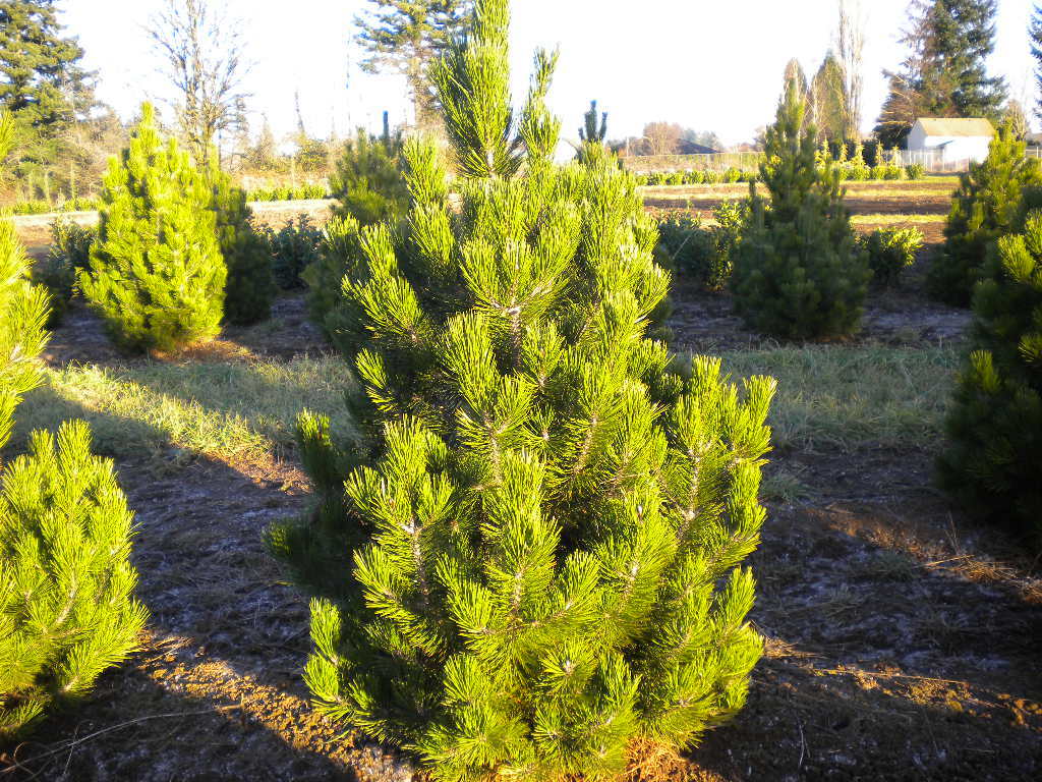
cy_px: 391
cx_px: 521
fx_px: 1054
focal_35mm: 35
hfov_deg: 52.6
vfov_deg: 40.7
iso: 80
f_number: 3.1
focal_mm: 6.3
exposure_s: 1/123
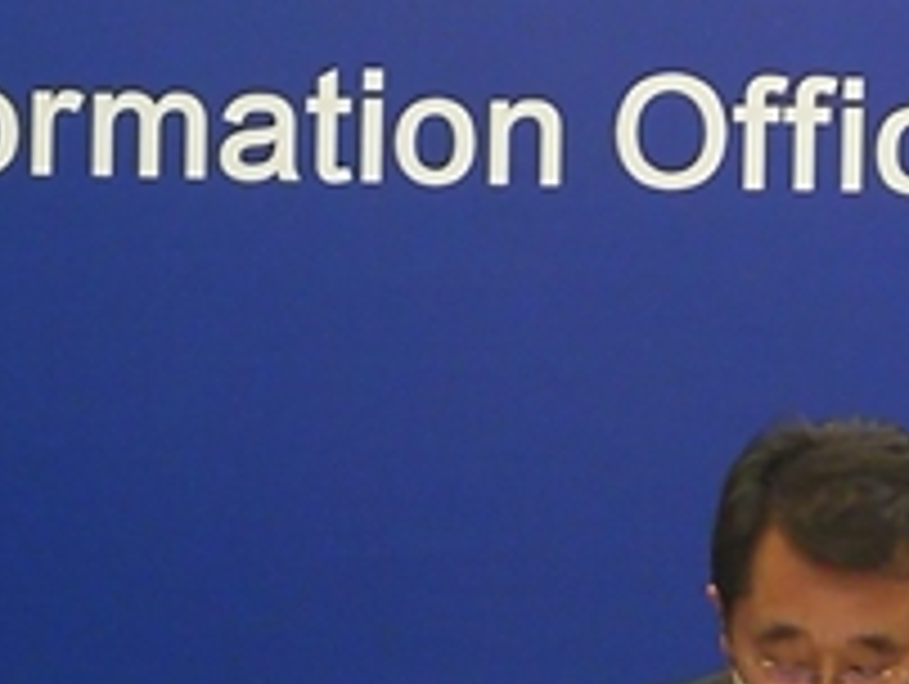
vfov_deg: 5.9
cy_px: 468
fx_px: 6678
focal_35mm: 254
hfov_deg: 7.8
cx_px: 729
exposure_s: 1/33.3
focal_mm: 3.95
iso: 160
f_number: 2.2
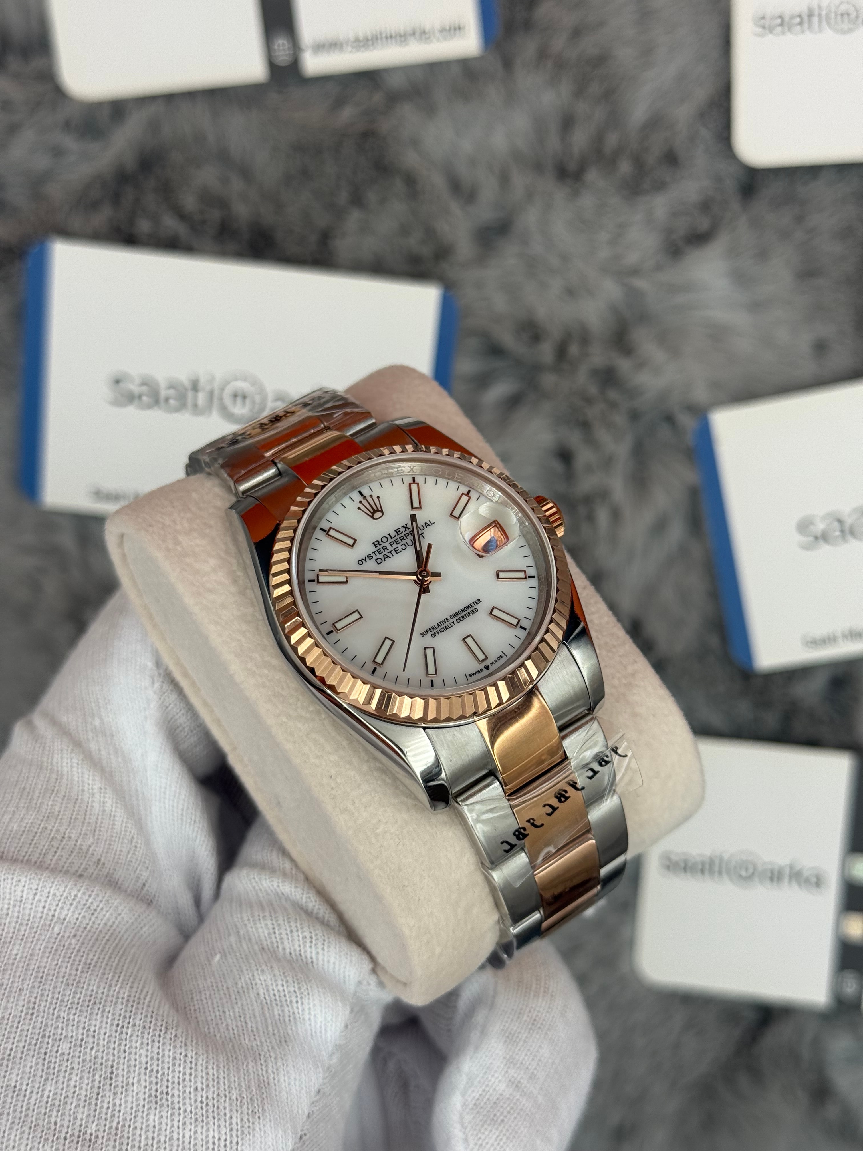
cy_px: 576
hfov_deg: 30.3
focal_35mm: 48
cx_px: 432
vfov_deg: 39.7
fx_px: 1596
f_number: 1.78
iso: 64
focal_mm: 6.76
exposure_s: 1/1013
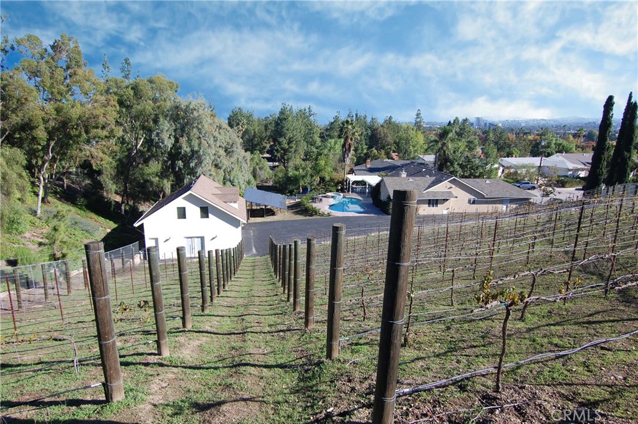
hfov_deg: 81.3
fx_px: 372
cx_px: 319
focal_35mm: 21
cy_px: 212
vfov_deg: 59.4
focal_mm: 14
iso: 200
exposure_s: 1/250
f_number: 8
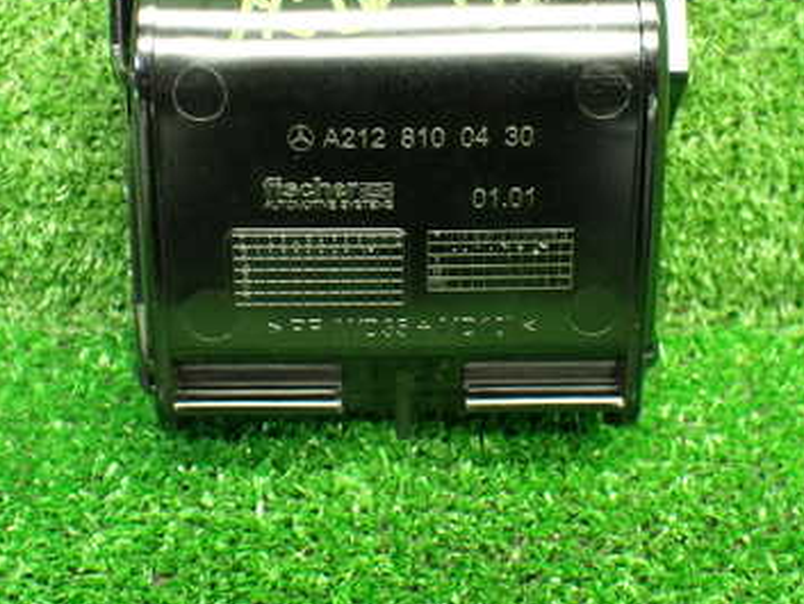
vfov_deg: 28.2
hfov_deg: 37.5
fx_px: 1185
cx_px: 424
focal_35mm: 51
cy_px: 150
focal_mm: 5.4
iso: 800
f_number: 2.3
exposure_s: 1/40
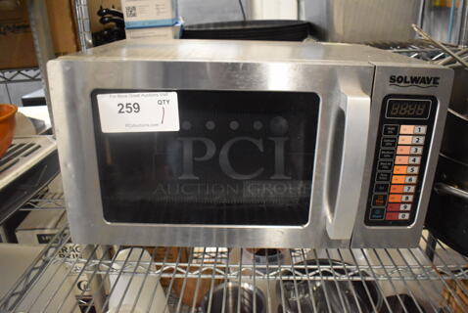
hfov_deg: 61.9
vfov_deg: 43.7
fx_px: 390
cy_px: 156
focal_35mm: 30
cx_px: 234
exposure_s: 1/125
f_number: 3.5
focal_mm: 20
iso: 9000
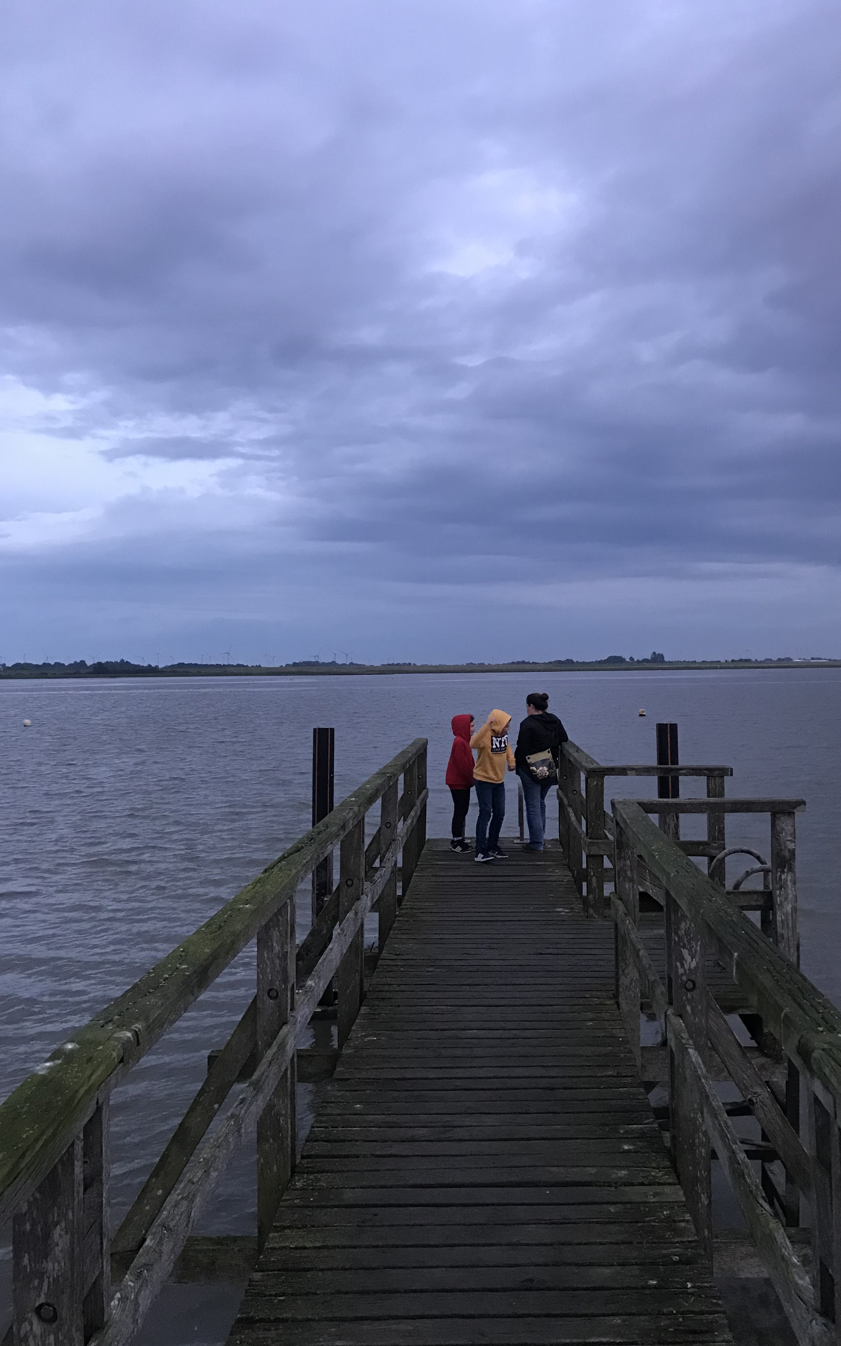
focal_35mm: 30
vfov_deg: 62.9
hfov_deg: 41.8
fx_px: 1100
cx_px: 475
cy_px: 677
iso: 80
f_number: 1.8
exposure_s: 1/17
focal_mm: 3.99
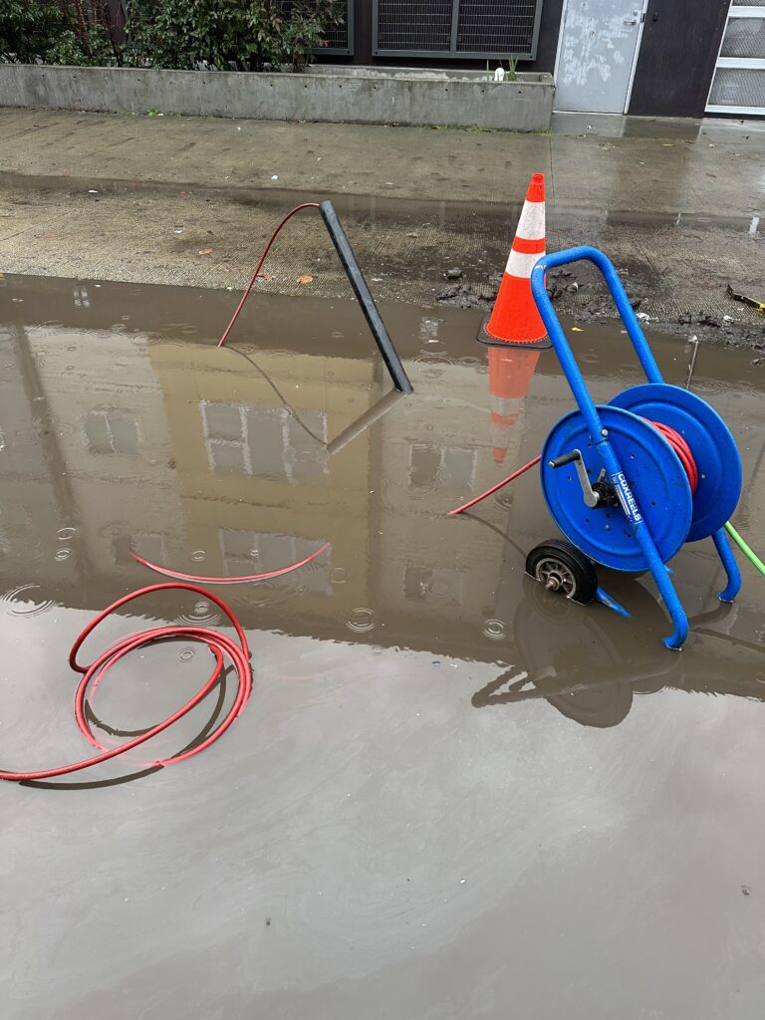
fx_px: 707
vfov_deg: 71.6
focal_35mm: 24
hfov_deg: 56.8
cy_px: 510
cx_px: 382
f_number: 1.78
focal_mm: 6.86
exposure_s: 1/61
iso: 250
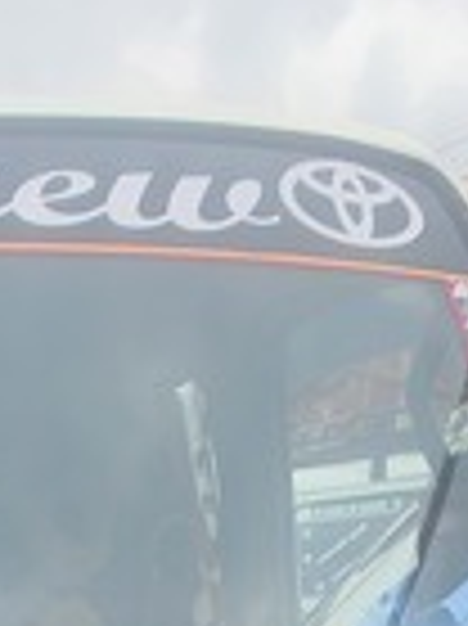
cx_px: -166
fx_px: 1011
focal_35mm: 56
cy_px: 1252
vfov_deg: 19.3
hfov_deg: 22.8
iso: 50
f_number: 2.2
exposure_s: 1/980
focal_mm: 2.2
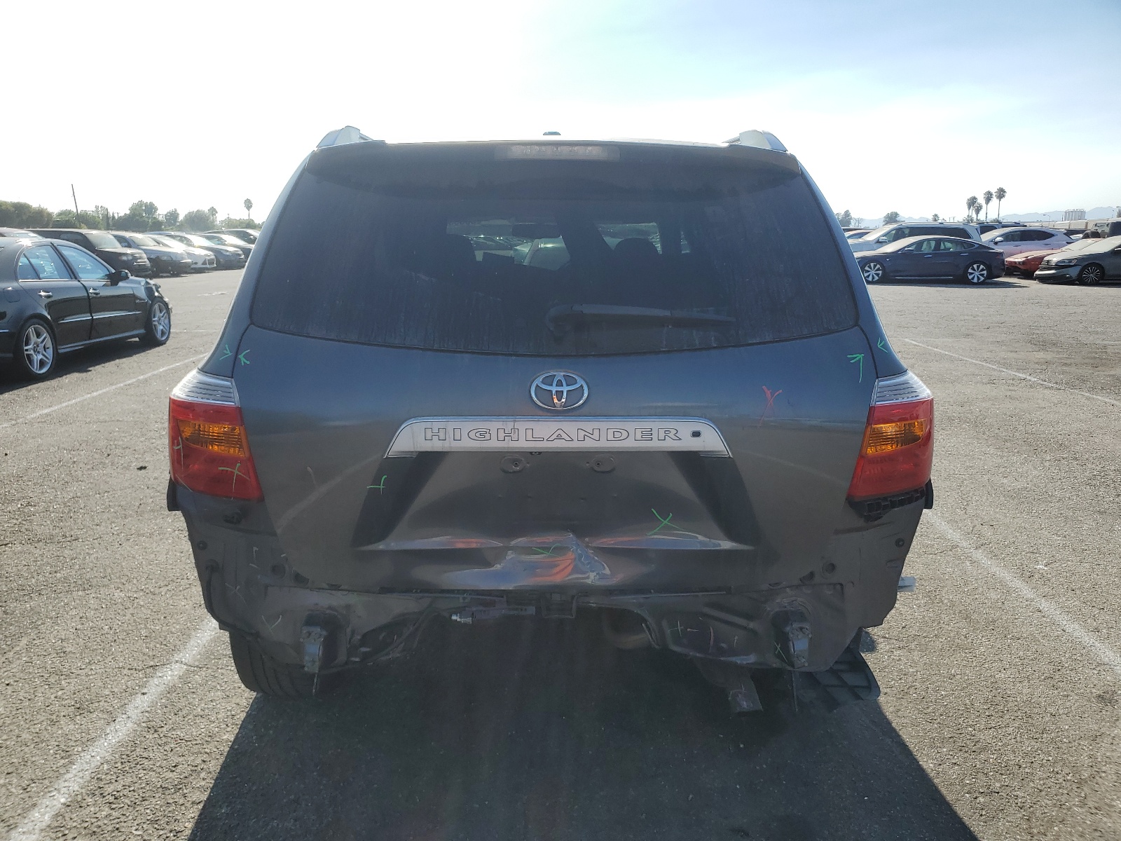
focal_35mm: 26
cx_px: 560
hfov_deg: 67.3
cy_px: 420
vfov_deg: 53.1
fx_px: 842
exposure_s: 1/3333
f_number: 1.5
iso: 50
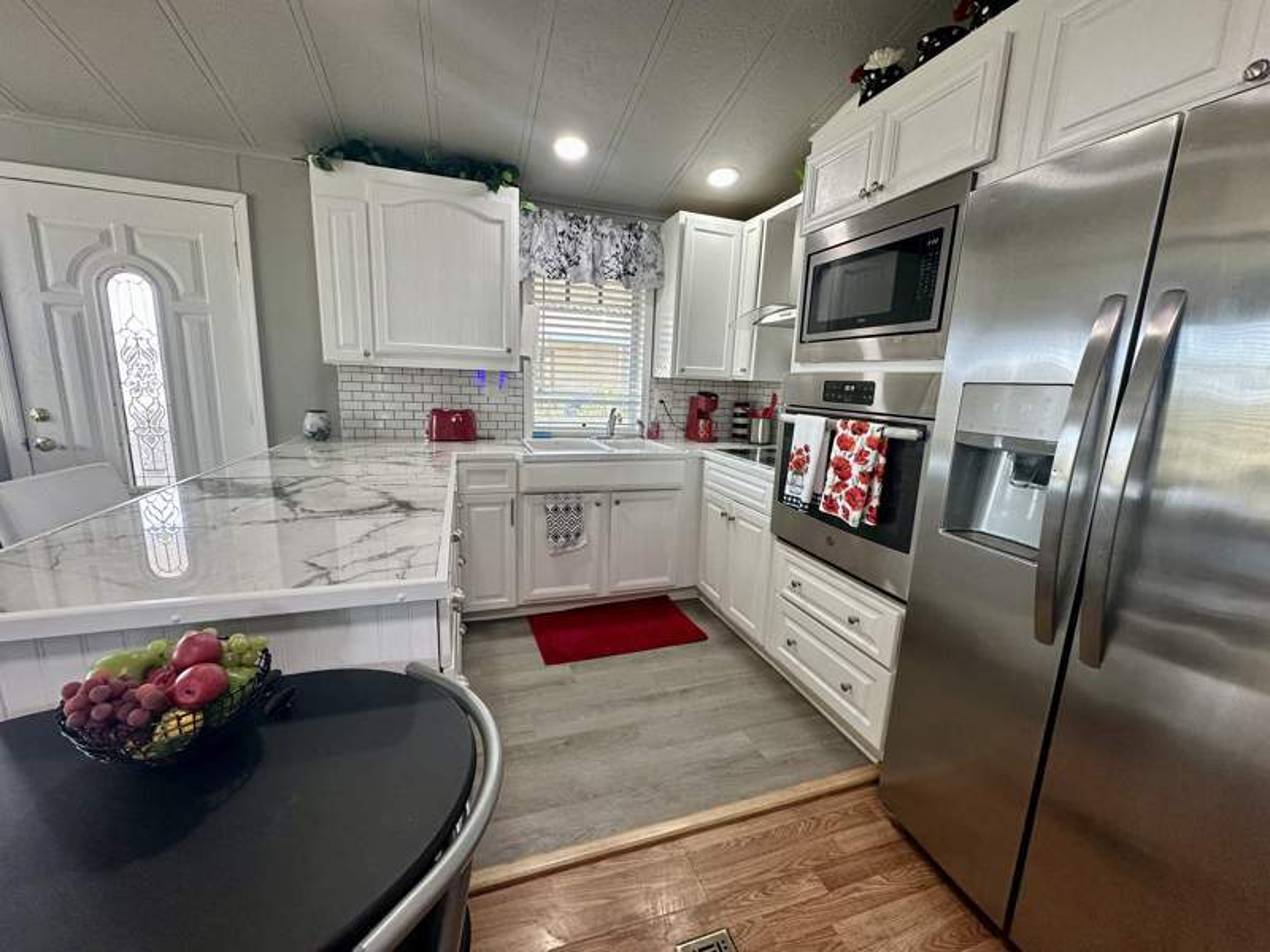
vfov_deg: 85.7
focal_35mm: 14
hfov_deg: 102.1
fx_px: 514
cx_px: 635
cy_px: 476
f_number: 2.2
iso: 125
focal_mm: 2.22
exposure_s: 1/120
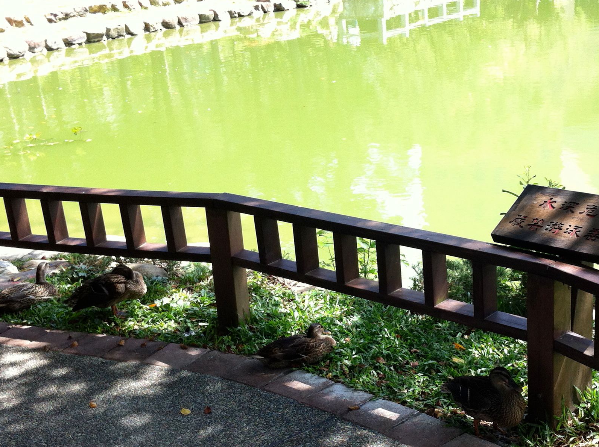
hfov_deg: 33.4
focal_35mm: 57
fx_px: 985
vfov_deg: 25.5
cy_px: 279
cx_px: 413
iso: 80
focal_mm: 3.85
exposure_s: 1/195
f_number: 2.8
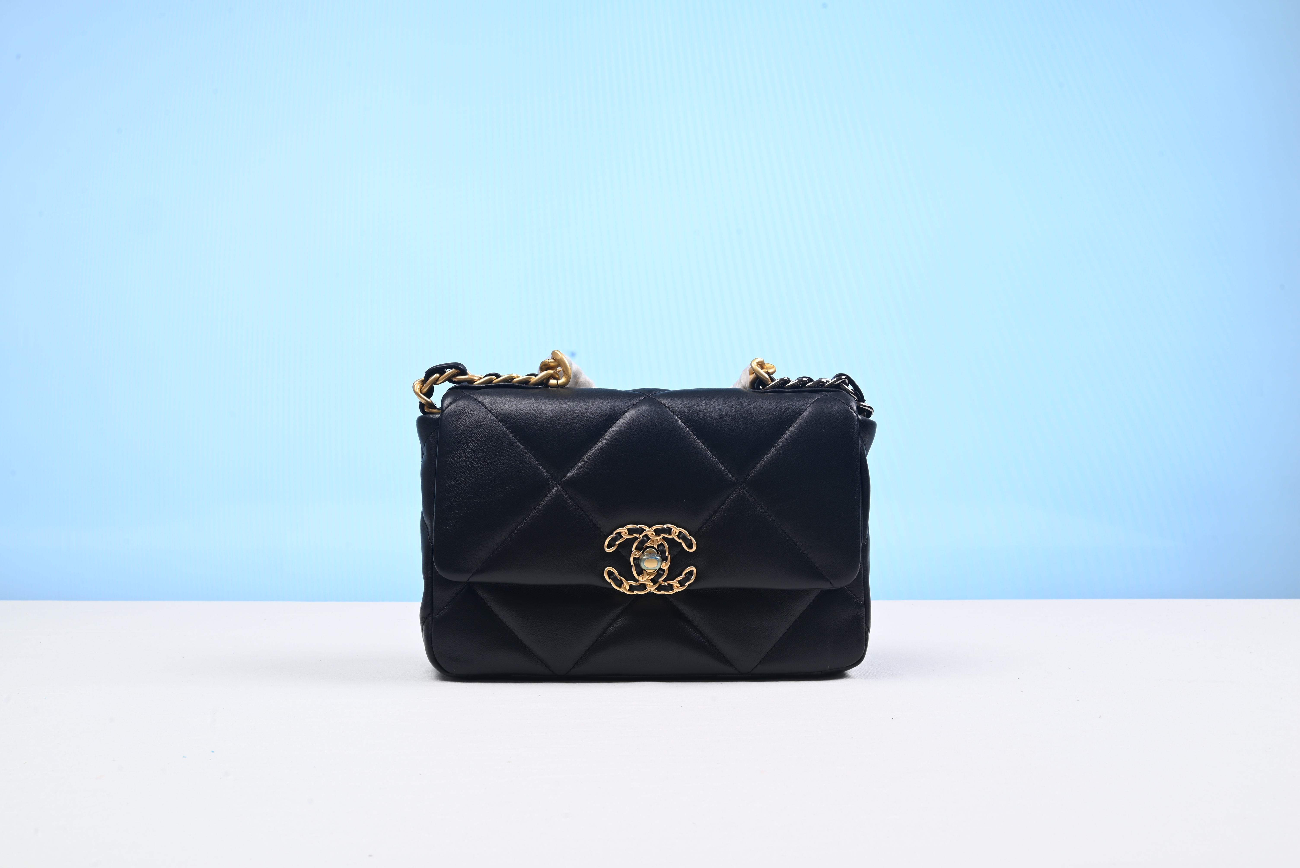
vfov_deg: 33.4
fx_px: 1445
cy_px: 434
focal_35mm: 40
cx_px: 650
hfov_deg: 48.4
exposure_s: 1/2
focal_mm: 40
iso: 100
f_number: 16
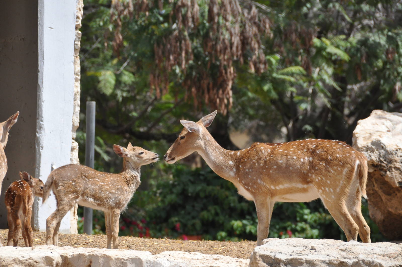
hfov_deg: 4.6
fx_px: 5019
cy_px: 134
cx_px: 201
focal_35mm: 450
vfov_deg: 3.0
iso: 1000
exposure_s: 1/1600
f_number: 10
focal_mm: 300
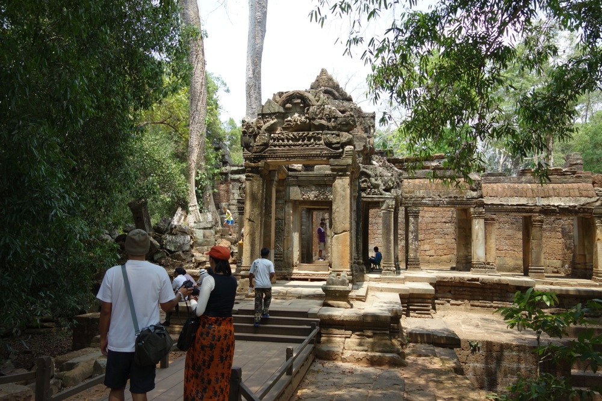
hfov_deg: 65.5
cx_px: 301
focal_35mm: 28
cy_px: 200
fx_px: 468
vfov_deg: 46.4
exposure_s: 1/1250
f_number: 2
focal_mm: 10.4
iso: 125
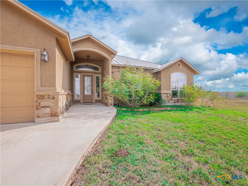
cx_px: 124
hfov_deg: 102.1
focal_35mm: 14
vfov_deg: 85.7
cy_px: 93
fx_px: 100
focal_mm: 7
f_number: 11
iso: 200
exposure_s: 1/100
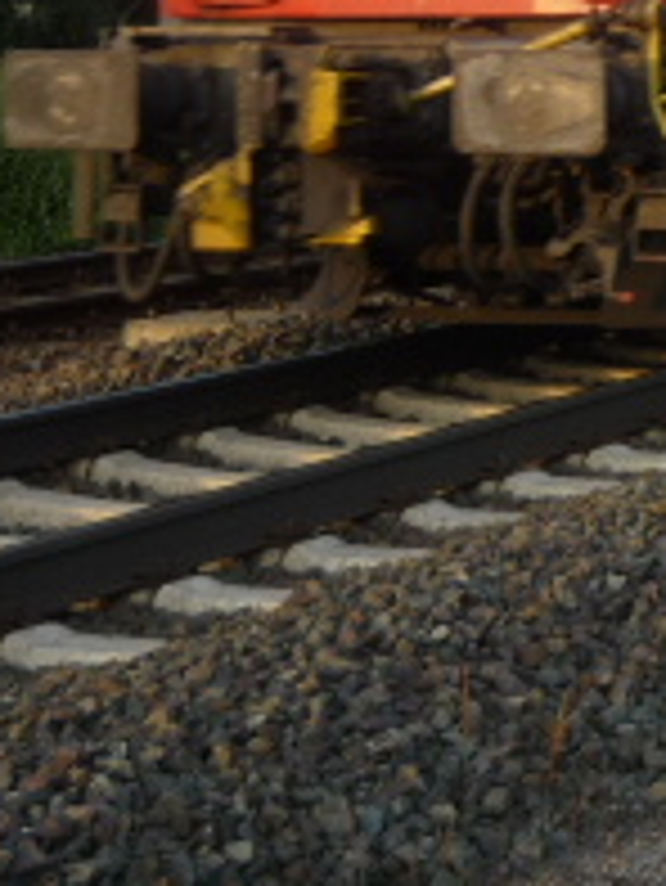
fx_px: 2742
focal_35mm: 107
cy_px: -103
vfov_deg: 17.7
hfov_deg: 12.9
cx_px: 1066
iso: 100
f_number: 2.8
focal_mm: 5.5
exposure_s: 1/200
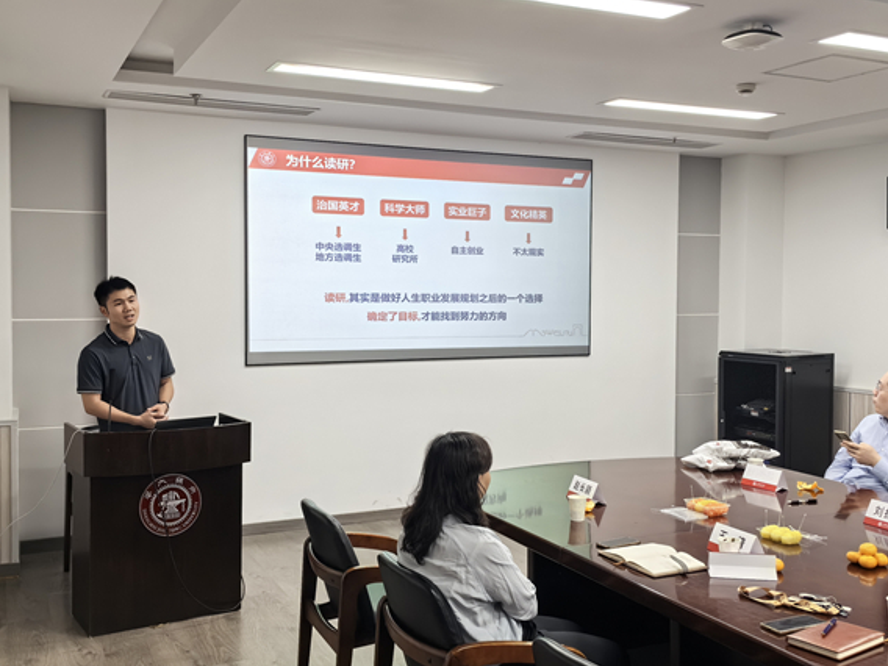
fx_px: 975
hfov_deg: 49.0
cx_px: 452
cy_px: 331
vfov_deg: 37.7
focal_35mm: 38
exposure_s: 1/100
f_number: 2
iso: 160
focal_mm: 5.75
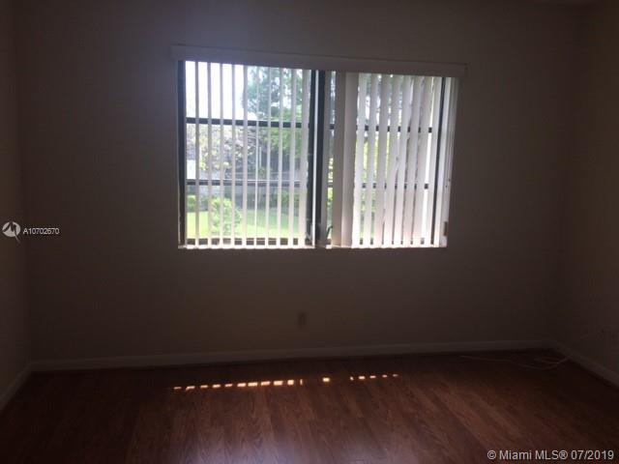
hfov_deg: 61.7
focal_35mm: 29
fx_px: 519
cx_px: 310
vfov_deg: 48.2
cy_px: 232
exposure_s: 1/120
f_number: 2.2
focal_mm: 4.15
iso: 40
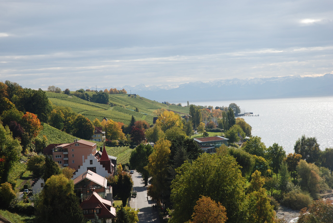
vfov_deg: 16.3
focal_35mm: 84
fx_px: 778
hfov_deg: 24.2
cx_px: 166
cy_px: 112
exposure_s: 1/500
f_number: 5.6
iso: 140
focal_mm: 56
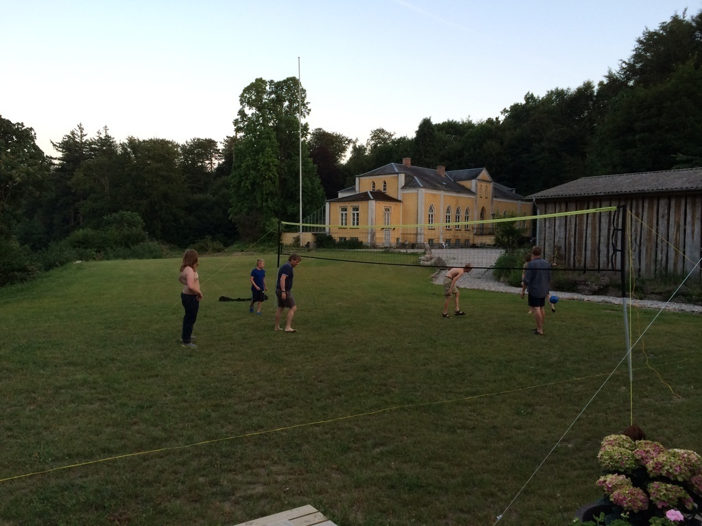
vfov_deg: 46.8
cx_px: 351
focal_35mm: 30
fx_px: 608
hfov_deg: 60.0
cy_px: 263
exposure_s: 1/40
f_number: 2.2
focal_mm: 4.12
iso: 40
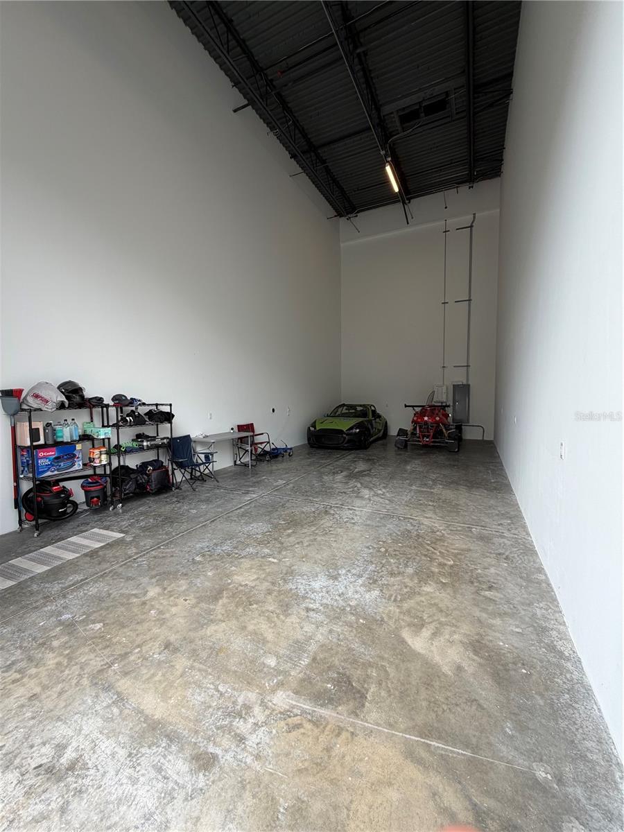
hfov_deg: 85.7
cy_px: 416
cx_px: 312
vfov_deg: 102.1
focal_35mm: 14
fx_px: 336
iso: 40
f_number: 2.2
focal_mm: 2.22
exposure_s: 1/217
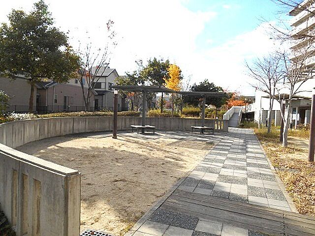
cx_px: 158
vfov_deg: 53.1
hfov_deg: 67.3
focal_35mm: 26
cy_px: 118
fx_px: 237
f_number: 3.4
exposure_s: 1/640
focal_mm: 4.7
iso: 80
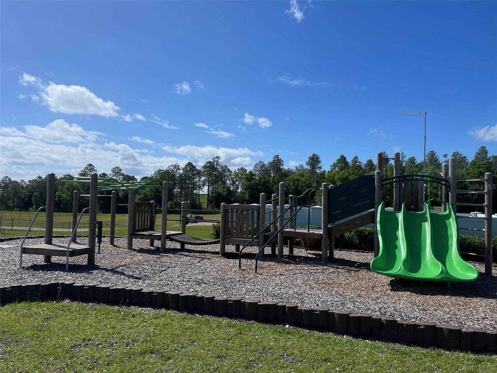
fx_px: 373
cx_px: 248
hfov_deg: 67.3
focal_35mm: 26
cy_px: 186
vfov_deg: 53.1
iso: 50
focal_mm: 5.1
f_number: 1.6
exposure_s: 1/8547
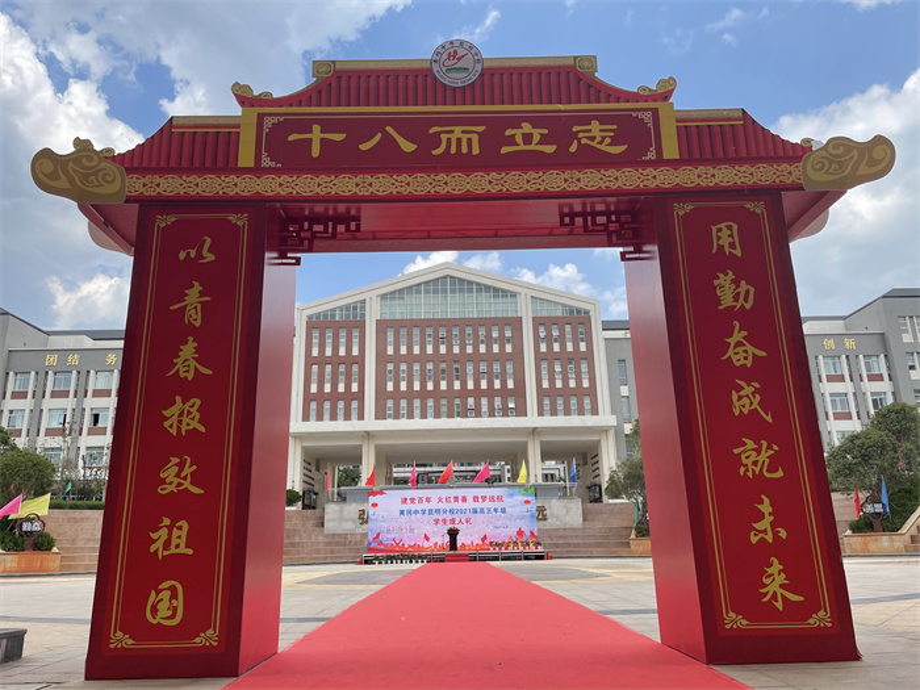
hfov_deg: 67.3
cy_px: 345
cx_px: 460
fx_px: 691
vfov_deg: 53.1
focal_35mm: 26
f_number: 1.6
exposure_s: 1/1490
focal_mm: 4.2
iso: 32
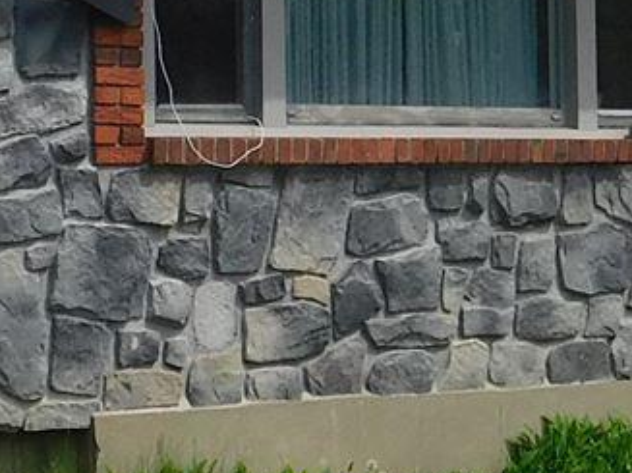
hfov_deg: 13.7
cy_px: 158
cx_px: 184
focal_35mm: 144
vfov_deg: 10.3
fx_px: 2628
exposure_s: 1/400
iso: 125
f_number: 6
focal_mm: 4
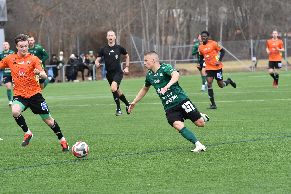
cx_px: 146
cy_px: 97
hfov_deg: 8.3
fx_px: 2000
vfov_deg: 5.6
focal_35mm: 248
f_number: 6.3
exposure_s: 1/1250
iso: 800
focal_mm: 165
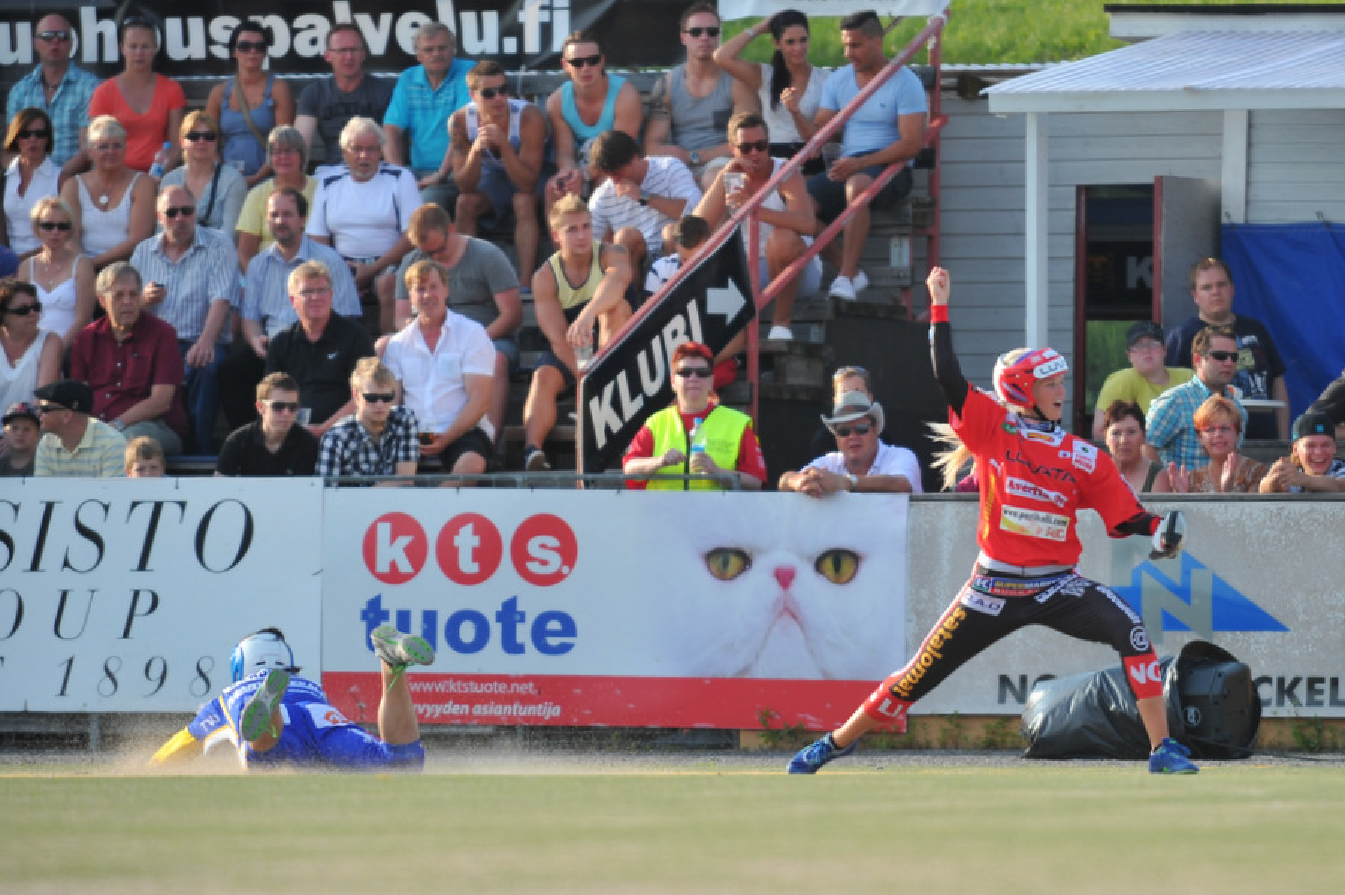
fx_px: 10455
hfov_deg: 7.4
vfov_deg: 4.9
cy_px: 448
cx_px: 672
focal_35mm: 280
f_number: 4
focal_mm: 280
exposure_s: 1/1250
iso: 400
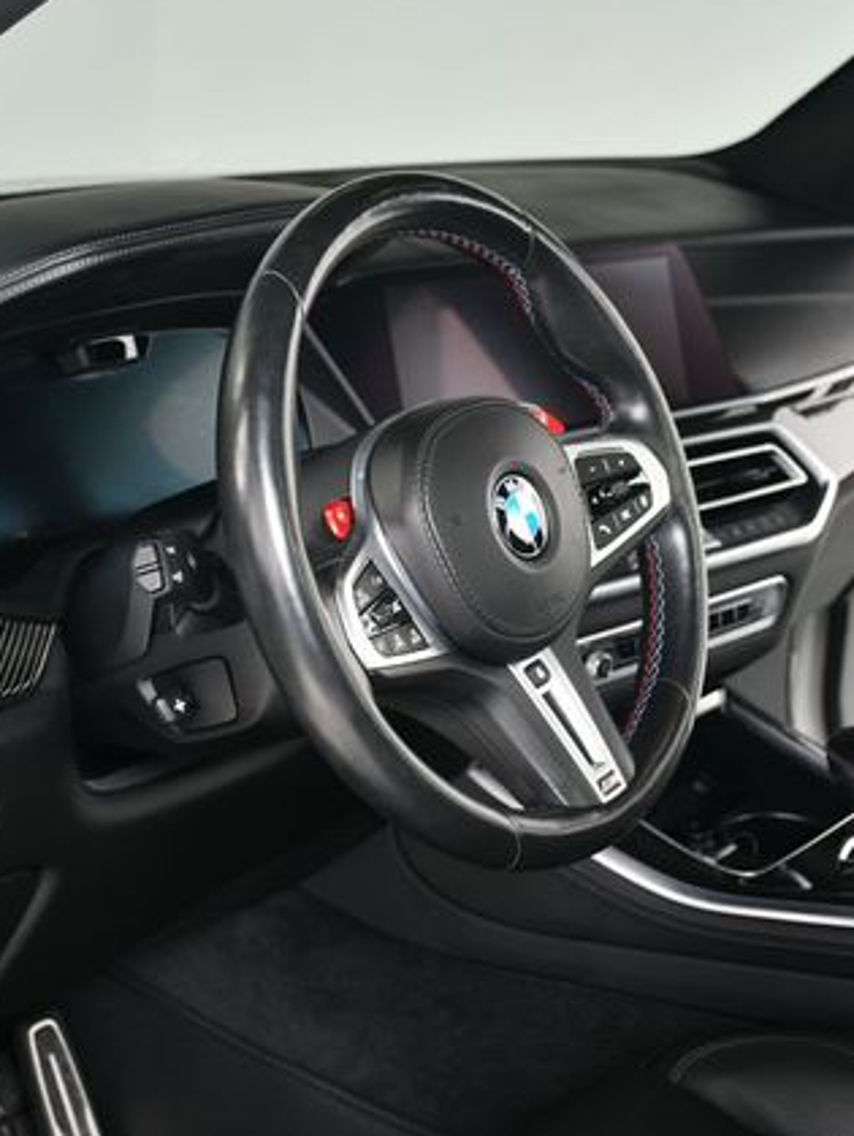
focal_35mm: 66
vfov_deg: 29.4
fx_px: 2168
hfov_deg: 22.2
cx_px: 331
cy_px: 561
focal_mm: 30
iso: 100
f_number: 4
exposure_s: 1/160
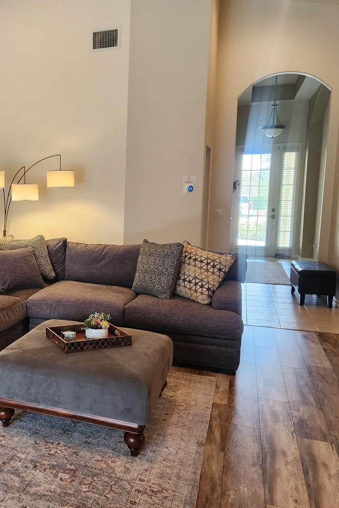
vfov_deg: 58.7
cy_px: 254
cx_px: 46
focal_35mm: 32
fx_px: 452
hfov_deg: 38.7
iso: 200
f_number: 1.8
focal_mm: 5.4
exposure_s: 1/120
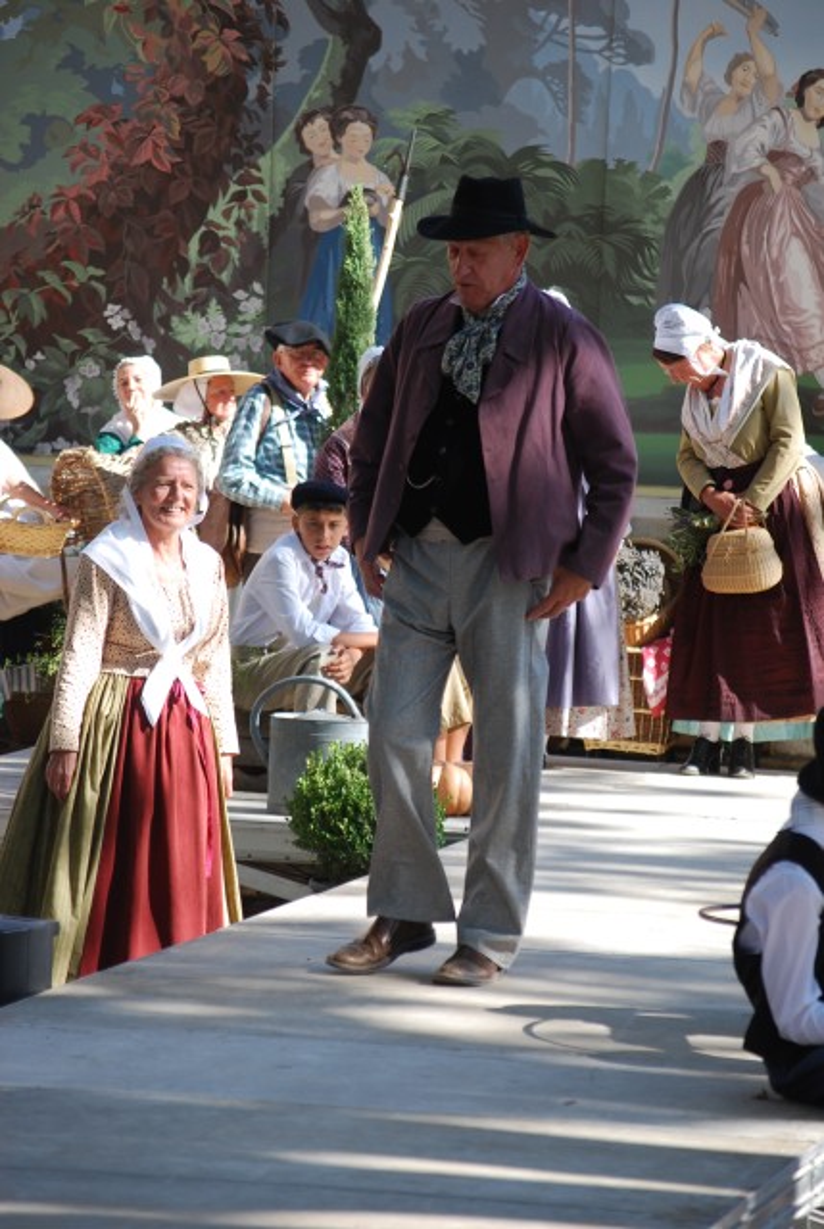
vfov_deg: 12.4
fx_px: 5643
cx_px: 412
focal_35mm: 165
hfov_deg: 8.4
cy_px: 614
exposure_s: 1/320
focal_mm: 110
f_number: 4.8
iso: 200
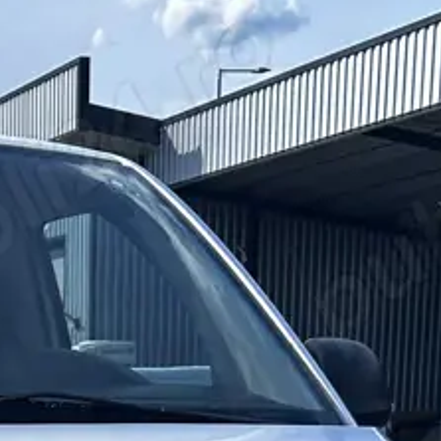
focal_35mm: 103
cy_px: 718
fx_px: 1485
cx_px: -174
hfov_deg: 15.8
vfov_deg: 15.2
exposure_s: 1/4274
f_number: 1.5
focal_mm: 5.7
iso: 50
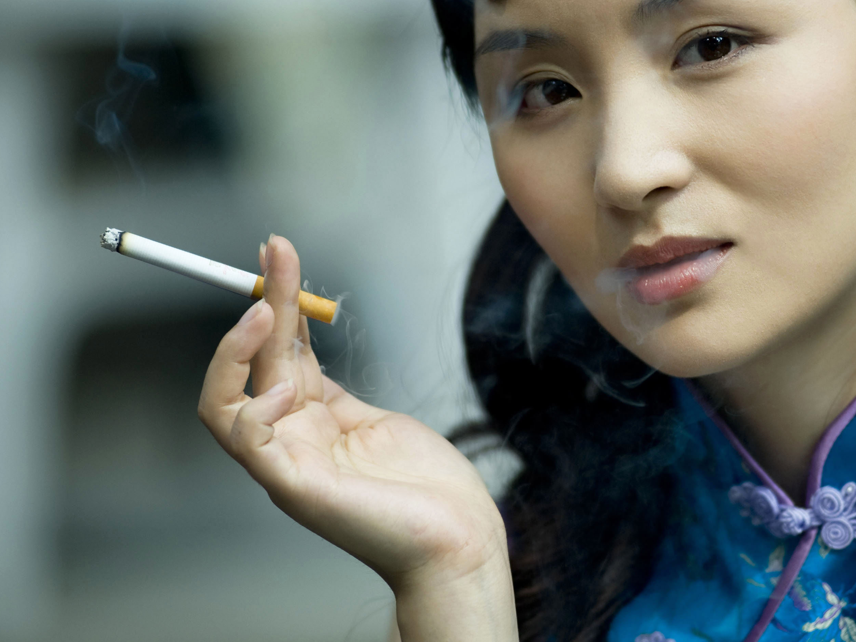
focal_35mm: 277
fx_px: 6849
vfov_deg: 5.4
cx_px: 549
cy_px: 253
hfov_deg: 7.1
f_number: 2.8
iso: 400
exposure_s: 1/640
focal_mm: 170
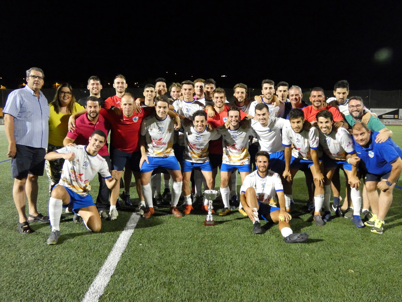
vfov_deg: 46.8
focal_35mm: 30
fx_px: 348
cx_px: 201
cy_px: 151
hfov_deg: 60.0
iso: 1600
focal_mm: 5.3
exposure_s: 1/60
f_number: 3.3
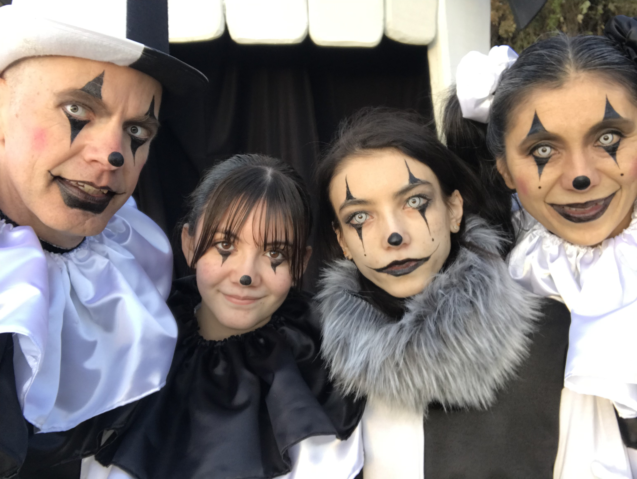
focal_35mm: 32
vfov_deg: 44.2
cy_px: 240
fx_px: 589
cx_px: 318
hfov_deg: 56.8
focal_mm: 2.87
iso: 25
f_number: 2.2
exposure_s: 1/60
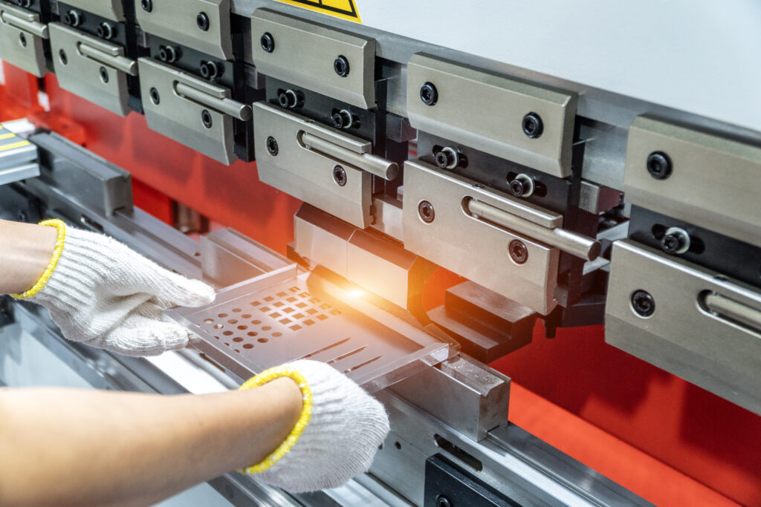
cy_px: 254
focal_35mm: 44
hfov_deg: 45.0
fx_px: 920
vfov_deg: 30.9
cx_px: 380
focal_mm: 29
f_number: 4
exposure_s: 1/50
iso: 320
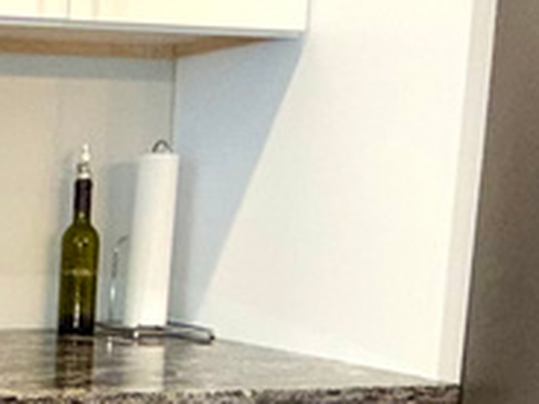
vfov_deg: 18.6
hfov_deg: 21.1
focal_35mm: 78
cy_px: 363
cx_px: -270
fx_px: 1215
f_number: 2.2
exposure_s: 1/60
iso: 125
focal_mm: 2.22
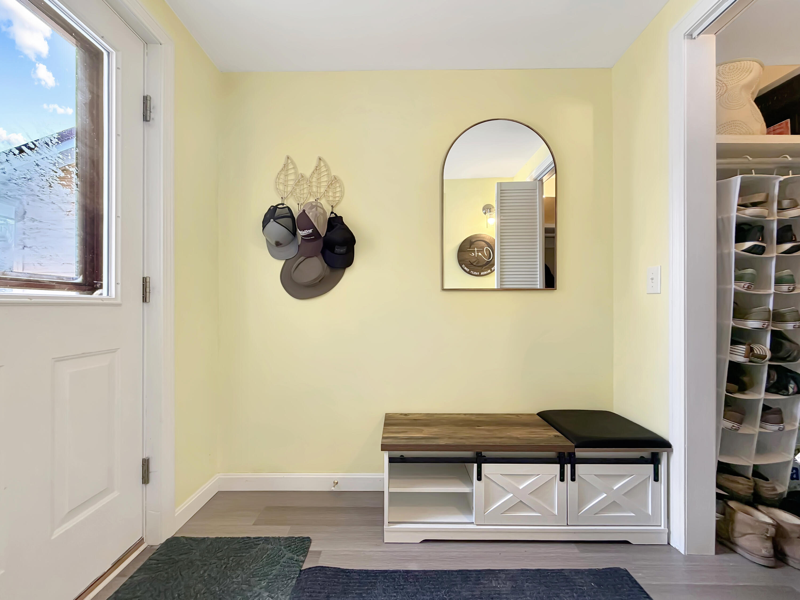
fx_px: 324
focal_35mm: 14
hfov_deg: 102.1
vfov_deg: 85.7
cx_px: 400
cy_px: 300
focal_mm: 2.22
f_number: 2.2
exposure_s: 1/60
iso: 200
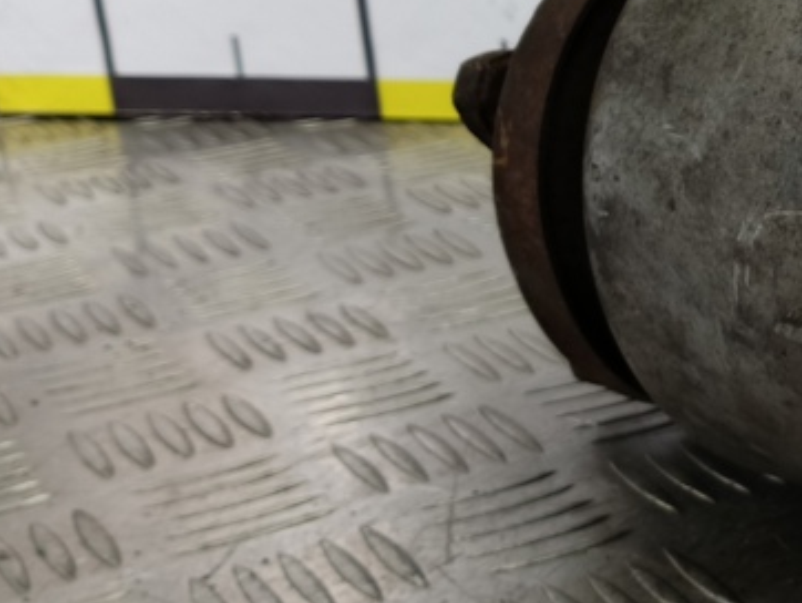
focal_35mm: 65
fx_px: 1507
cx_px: 1052
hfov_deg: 25.5
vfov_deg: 22.5
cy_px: 213
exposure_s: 1/33.3
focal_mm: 4.11
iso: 95
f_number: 1.6
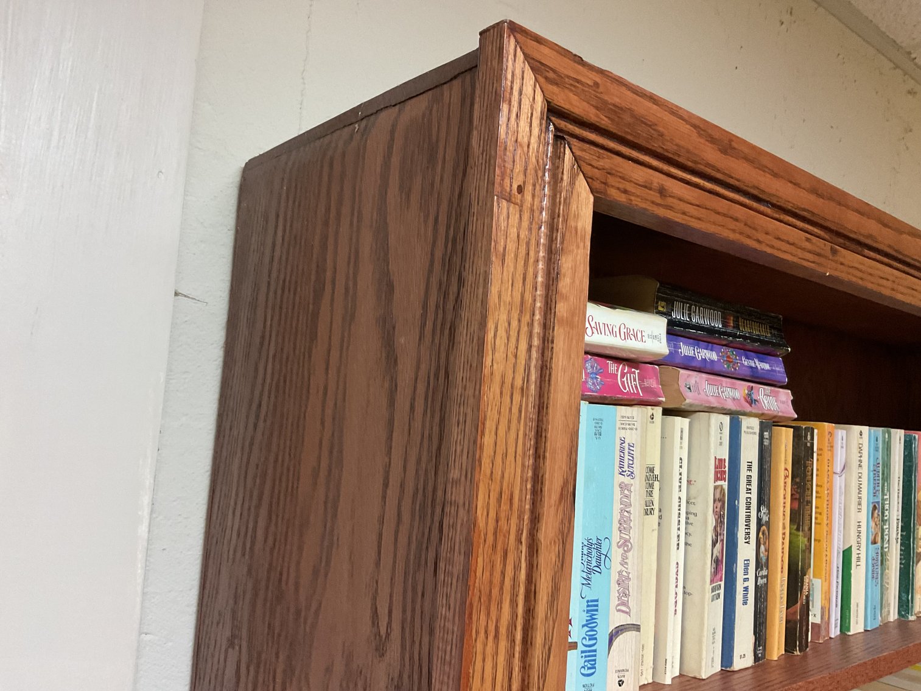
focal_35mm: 29
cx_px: 460
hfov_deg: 61.7
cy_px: 346
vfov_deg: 48.2
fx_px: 772
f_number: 1.8
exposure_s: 1/60
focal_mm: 3
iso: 250
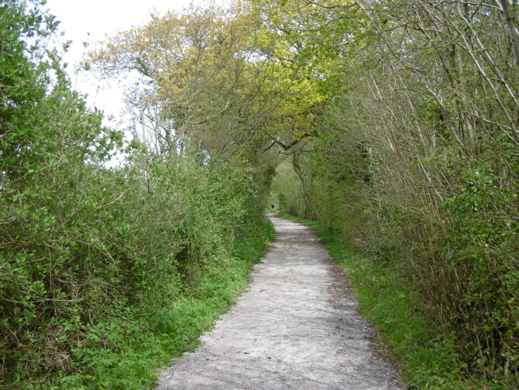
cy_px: 195
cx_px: 260
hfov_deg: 43.9
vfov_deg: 33.6
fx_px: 645
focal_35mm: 43
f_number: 3.8
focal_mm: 7.7
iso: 100
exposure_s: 1/320
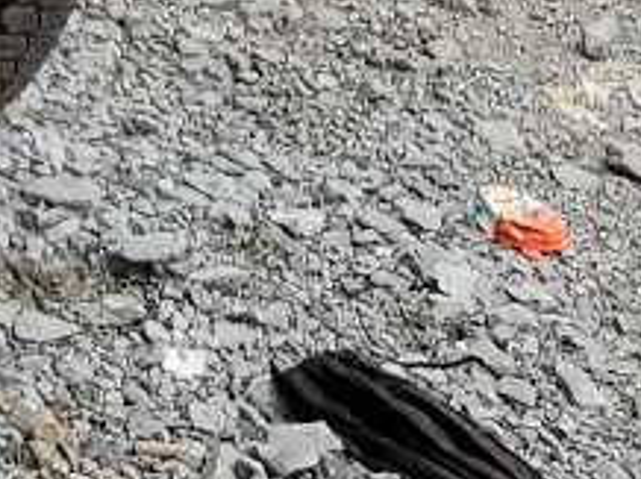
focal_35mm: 191
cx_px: -1320
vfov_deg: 7.0
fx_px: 3533
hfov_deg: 8.5
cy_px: -949
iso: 50
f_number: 1.5
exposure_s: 1/2000
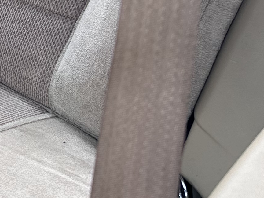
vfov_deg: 12.5
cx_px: -277
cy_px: -115
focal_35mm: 112
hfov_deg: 14.4
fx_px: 854
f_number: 1.78
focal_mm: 6.86
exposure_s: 1/185
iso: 64
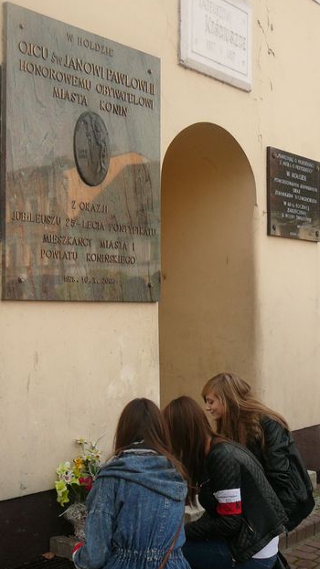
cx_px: 141
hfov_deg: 24.4
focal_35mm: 49
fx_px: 740
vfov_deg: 41.9
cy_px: 342
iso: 80
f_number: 2.8
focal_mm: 5.2
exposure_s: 1/250
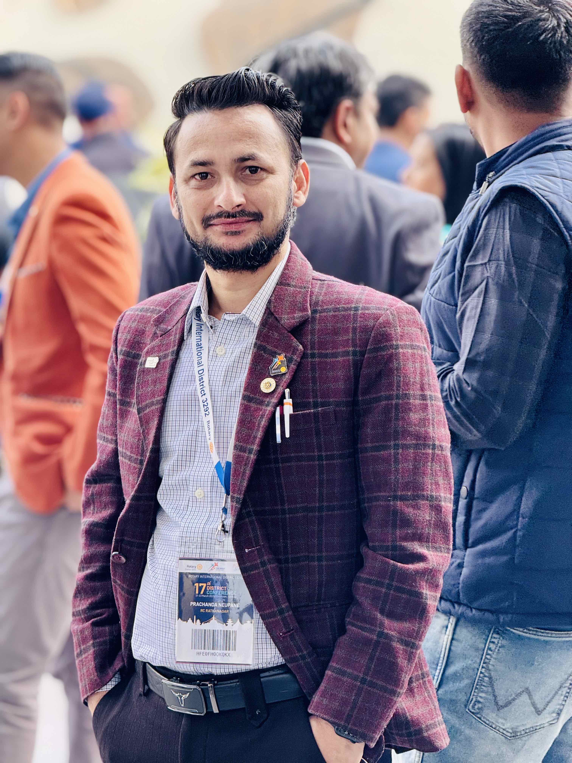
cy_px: 382
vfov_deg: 16.4
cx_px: 286
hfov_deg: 12.3
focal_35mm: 120
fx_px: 2644
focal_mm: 15.66
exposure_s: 1/99
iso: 64
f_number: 2.8
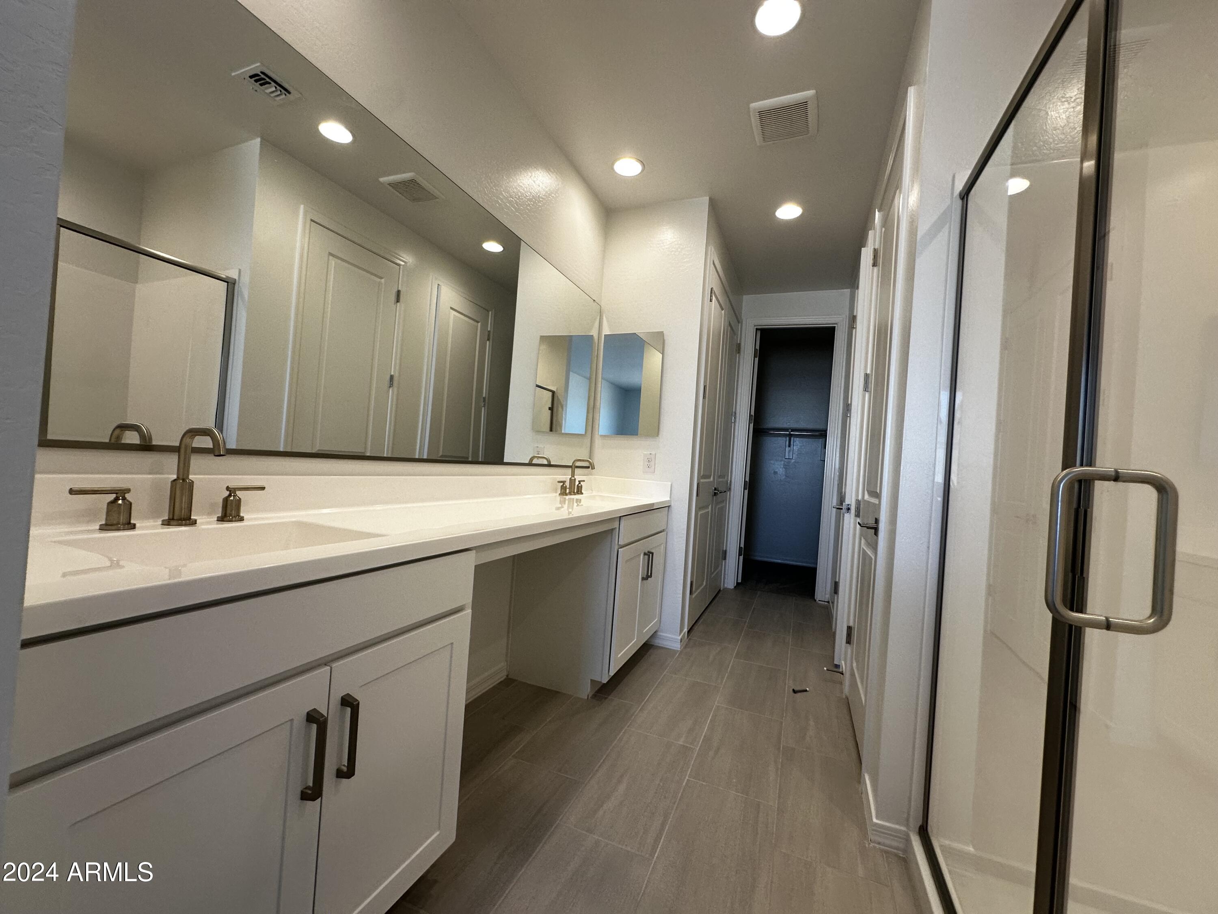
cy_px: 457
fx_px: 493
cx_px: 609
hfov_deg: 102.1
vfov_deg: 85.7
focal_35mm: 14
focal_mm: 2.22
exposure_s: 1/120
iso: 160
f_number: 2.2
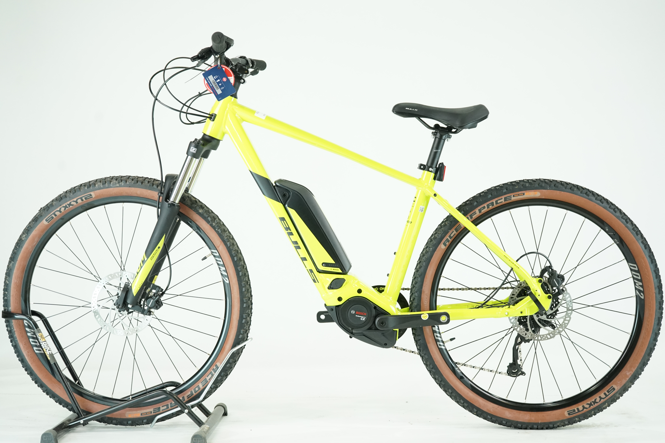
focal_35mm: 55
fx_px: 1016
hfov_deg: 36.2
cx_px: 332
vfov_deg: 24.6
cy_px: 222
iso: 2000
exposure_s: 1/200
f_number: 5
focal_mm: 55
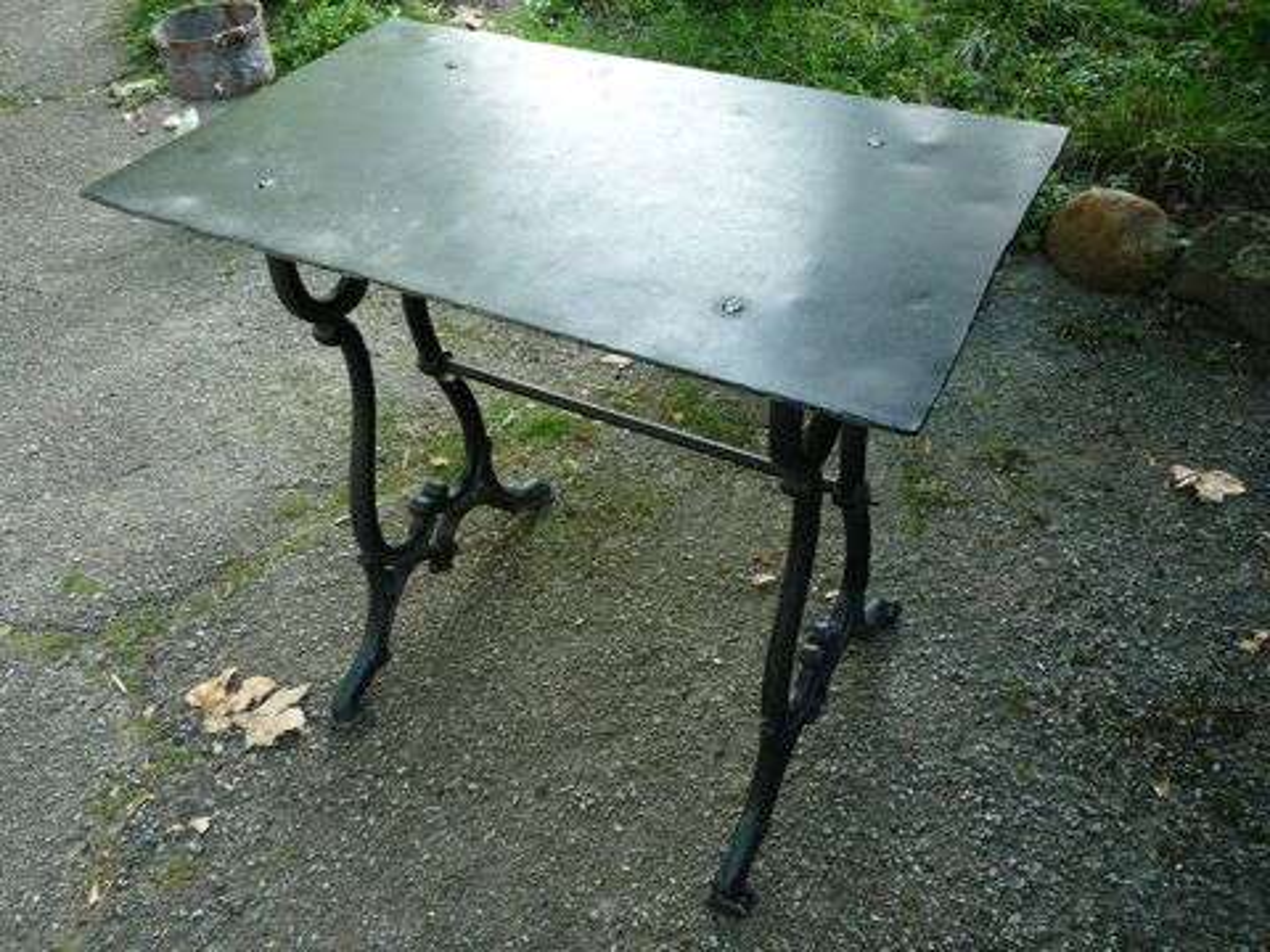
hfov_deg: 60.0
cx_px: 635
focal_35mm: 30
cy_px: 476
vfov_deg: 46.8
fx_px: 1101
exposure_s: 1/30
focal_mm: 5.2
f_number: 3.3
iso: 100
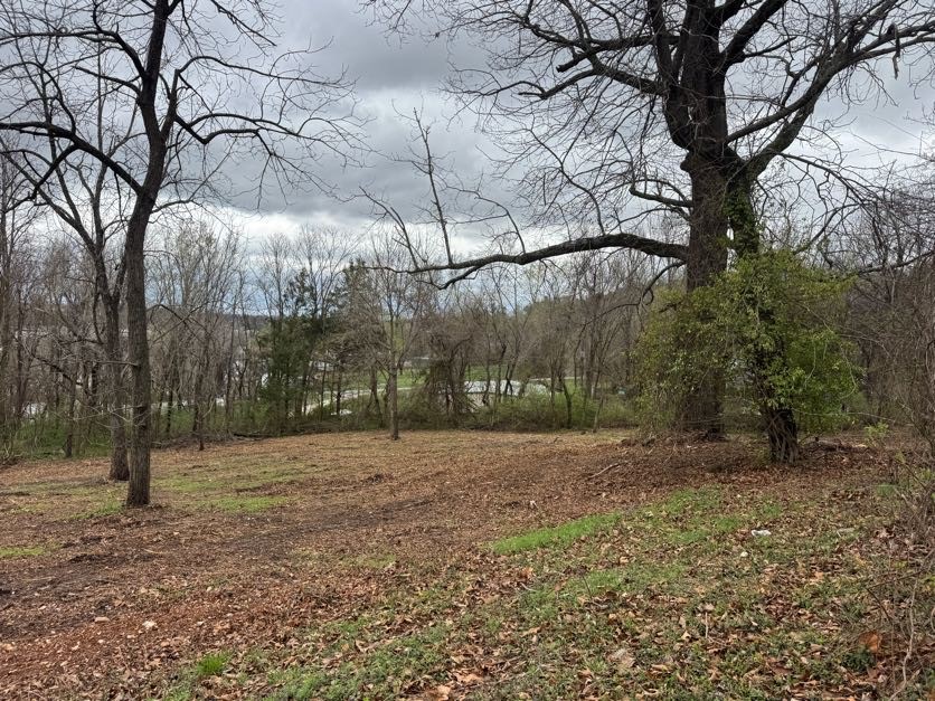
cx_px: 468
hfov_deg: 71.6
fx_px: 648
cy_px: 350
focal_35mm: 24
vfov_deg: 56.8
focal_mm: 6.76
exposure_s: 1/1980
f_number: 1.78
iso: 80
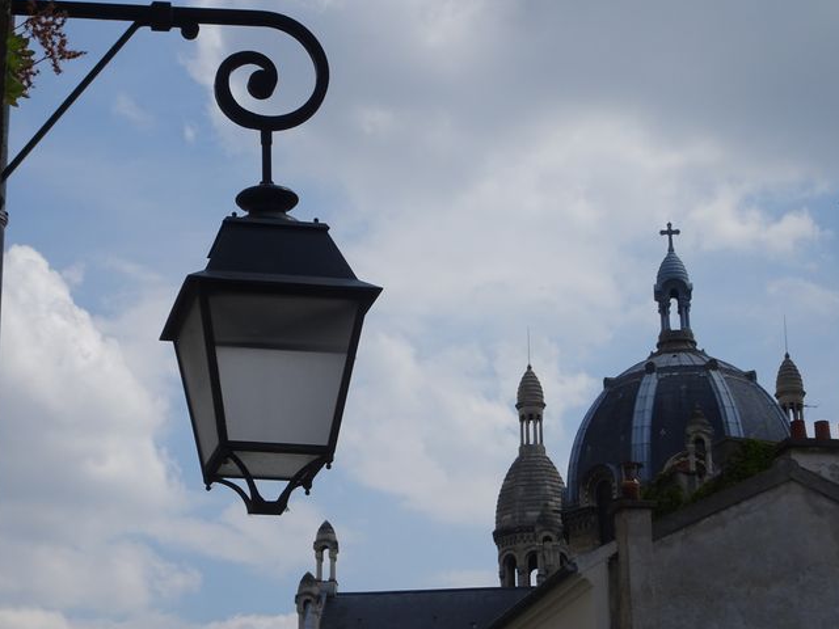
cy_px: 351
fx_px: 2060
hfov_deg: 23.0
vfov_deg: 17.4
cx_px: 410
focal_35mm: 85
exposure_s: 1/1250
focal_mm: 11.66
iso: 80
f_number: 4.5
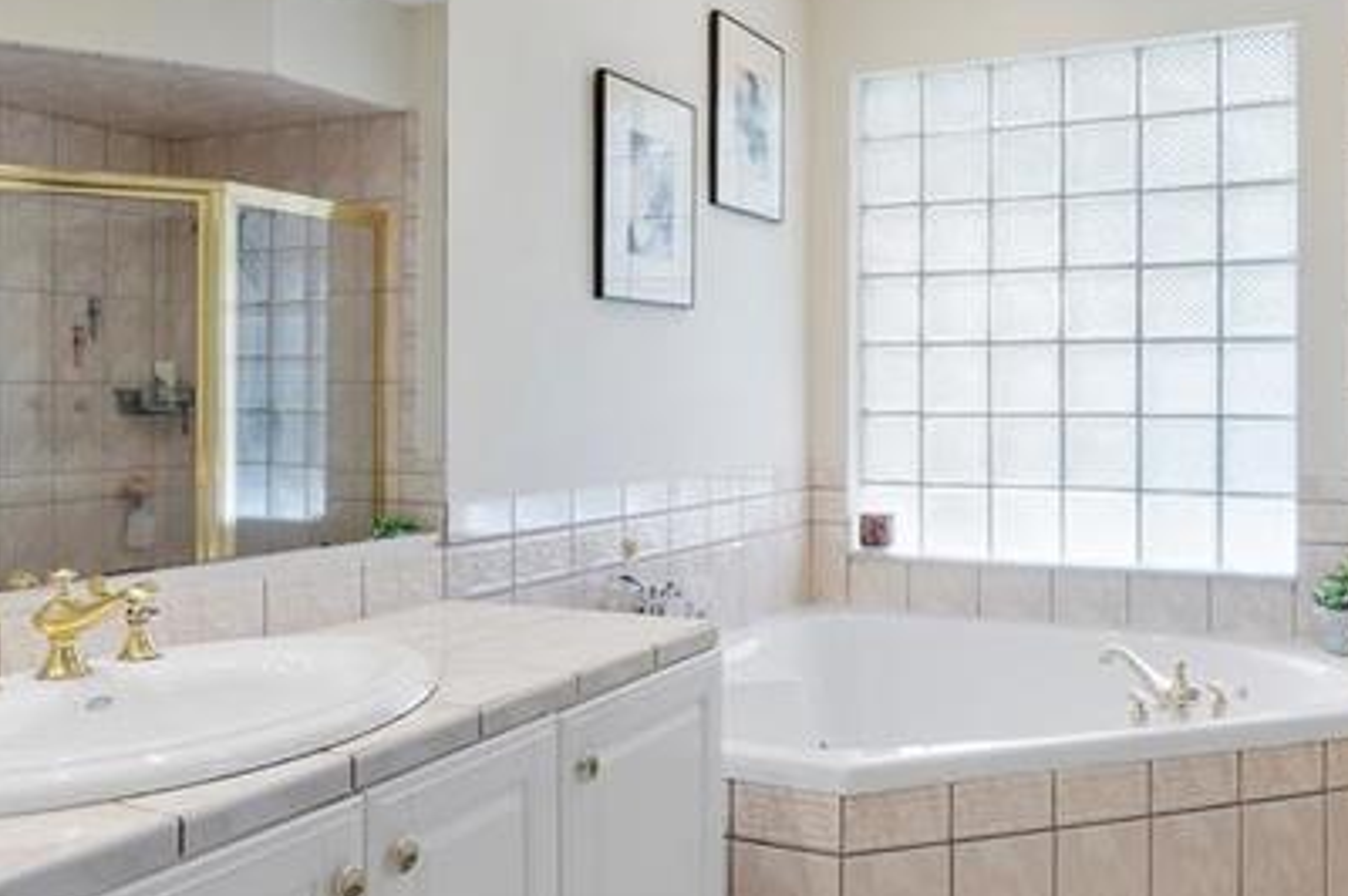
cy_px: 414
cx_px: 748
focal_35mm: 32
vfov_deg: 41.0
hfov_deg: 58.6
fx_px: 1197
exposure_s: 1/20
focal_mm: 16
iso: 200
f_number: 9
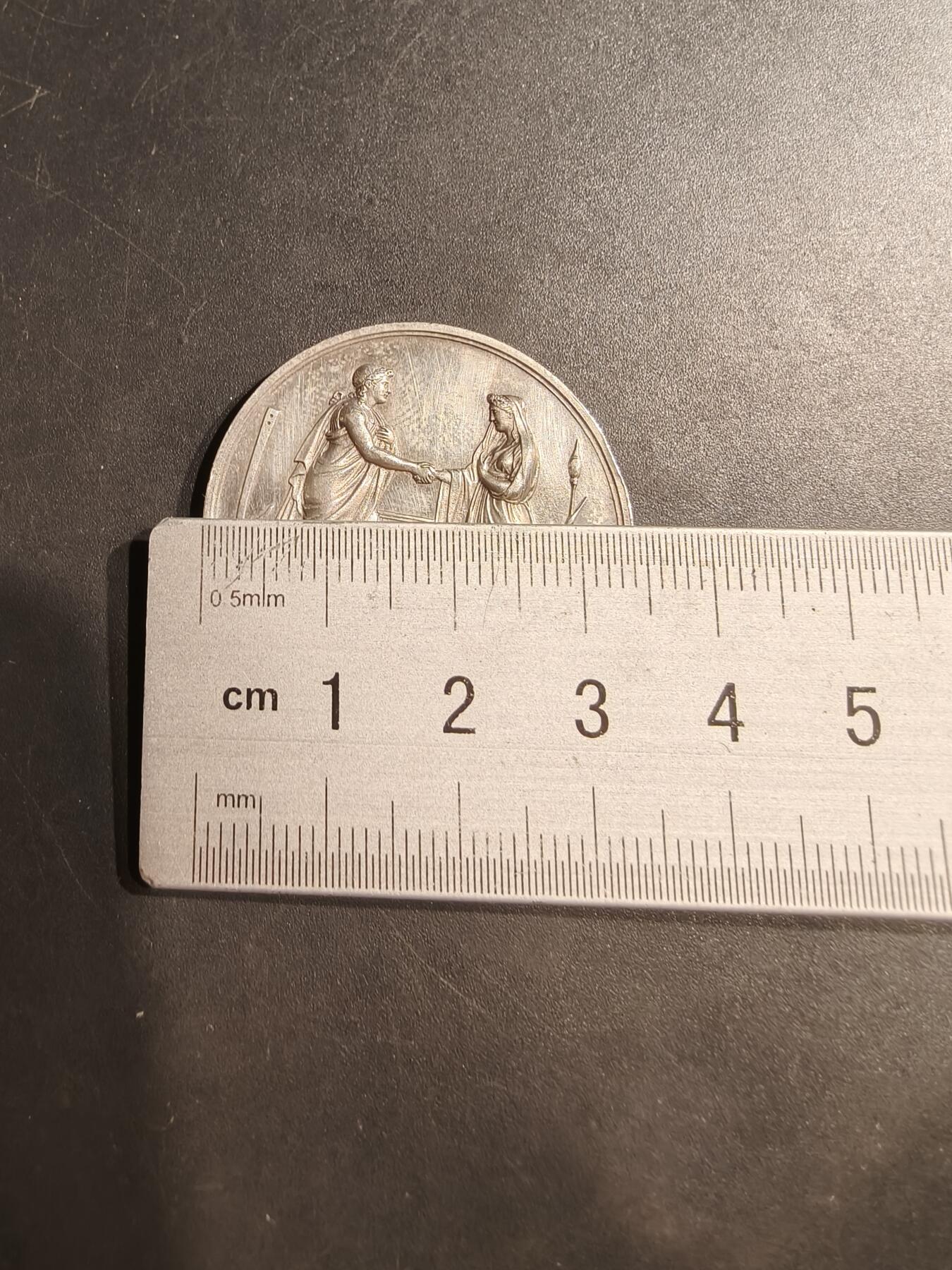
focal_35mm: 23
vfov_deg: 73.9
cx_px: 476
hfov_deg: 58.9
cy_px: 635
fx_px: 843
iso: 250
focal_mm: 2.32
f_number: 2
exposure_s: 1/100
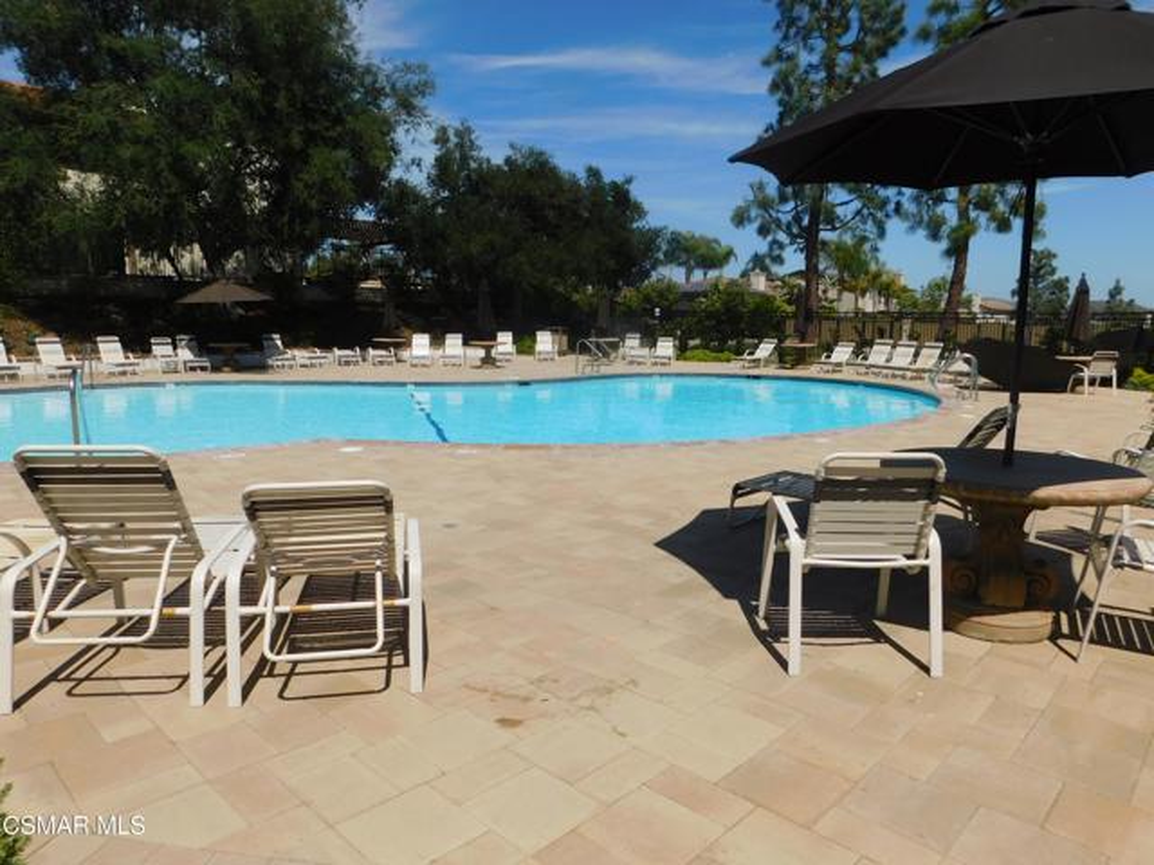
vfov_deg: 58.9
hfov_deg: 73.9
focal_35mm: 23
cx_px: 577
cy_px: 432
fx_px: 767
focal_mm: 4
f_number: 6
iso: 125
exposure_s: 1/800
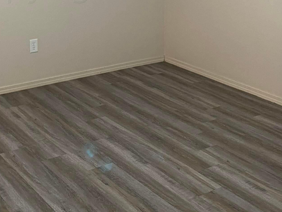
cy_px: -13
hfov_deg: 31.1
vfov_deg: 22.5
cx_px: 111
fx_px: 505
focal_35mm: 62
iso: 250
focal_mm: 4.25
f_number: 1.8
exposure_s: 1/60
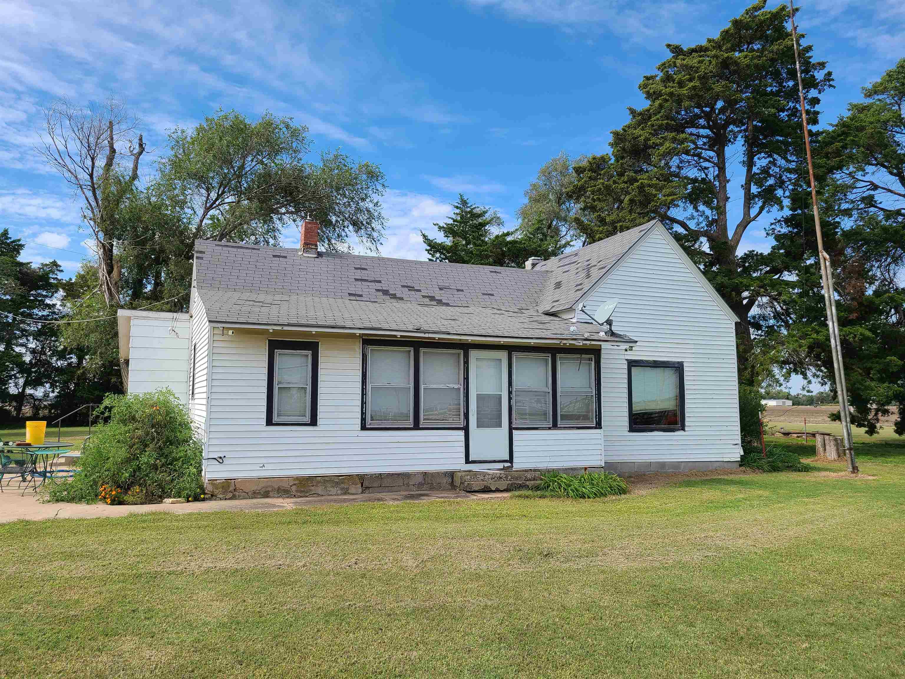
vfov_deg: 53.1
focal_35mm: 26
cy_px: 340
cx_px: 452
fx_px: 680
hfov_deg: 67.3
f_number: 1.8
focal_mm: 5.4
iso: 40
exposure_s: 1/1844
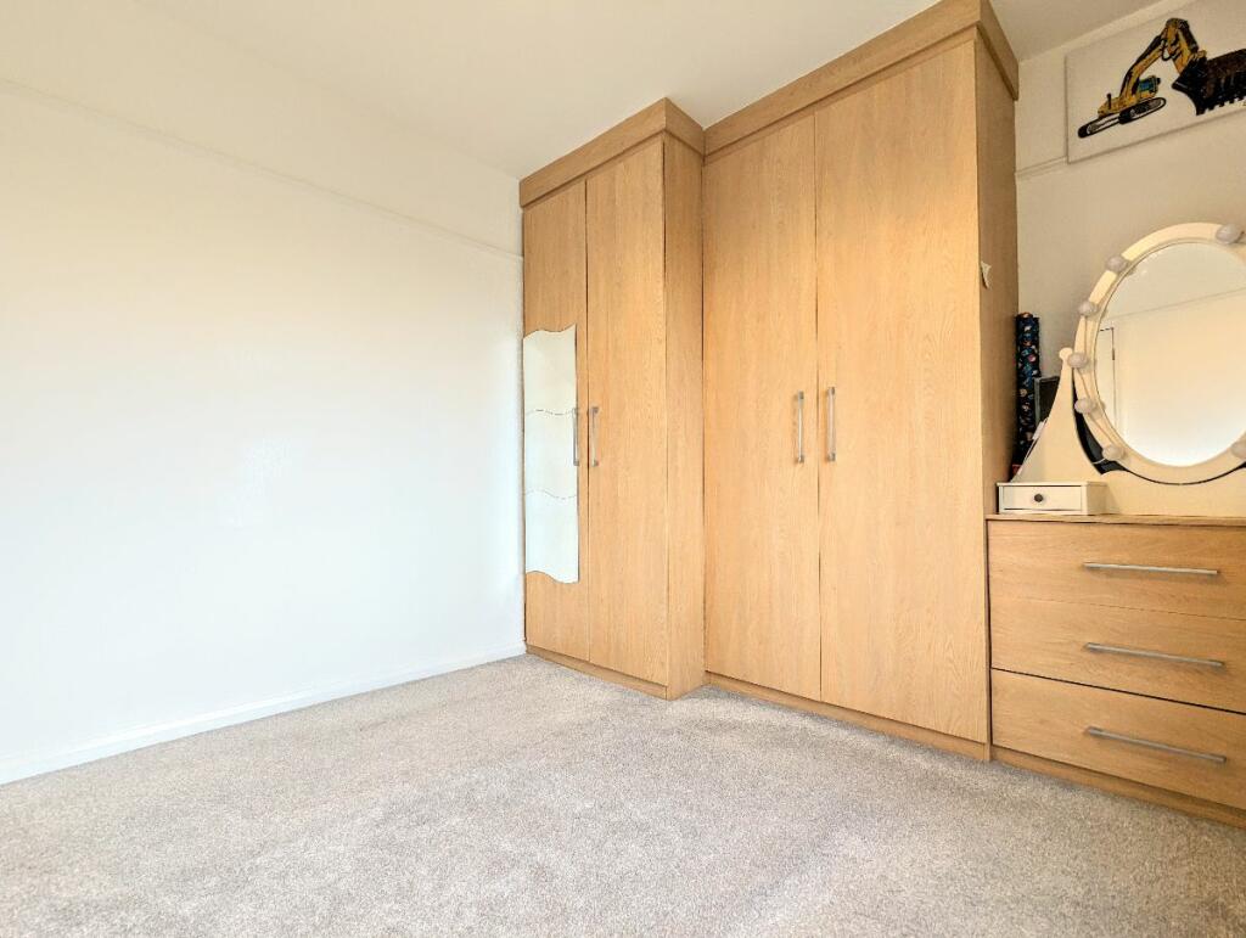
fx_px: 577
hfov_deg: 94.4
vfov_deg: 78.2
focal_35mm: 16
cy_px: 469
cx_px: 623
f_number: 2.2
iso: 58
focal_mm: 2.35
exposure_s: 1/50
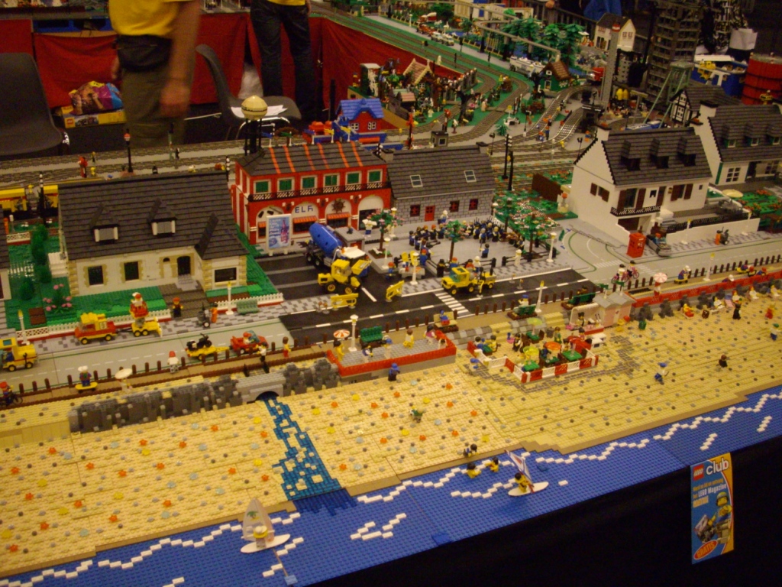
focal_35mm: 37
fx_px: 836
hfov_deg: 50.1
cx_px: 391
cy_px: 294
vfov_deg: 38.7
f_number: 2.8
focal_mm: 6.2
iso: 400
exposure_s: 1/20
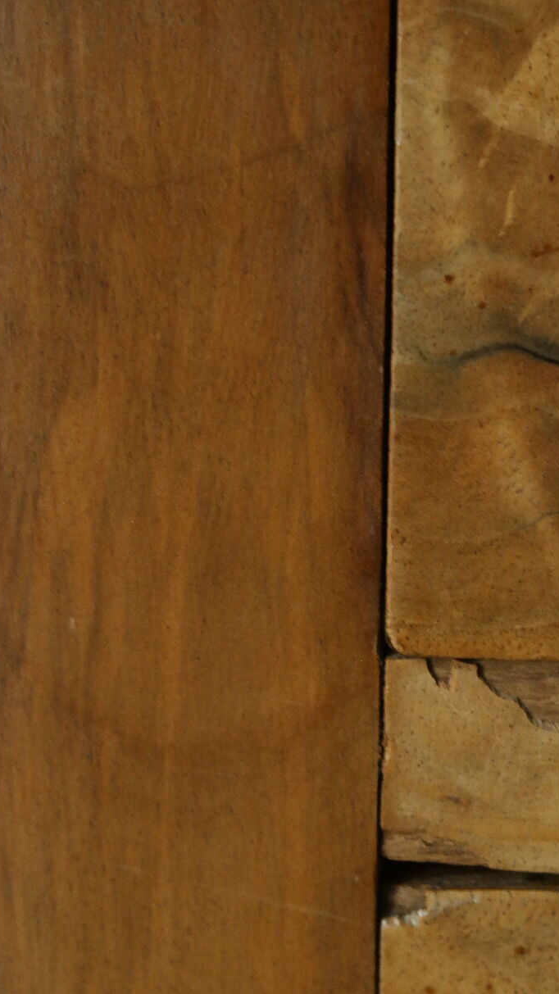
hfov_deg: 11.8
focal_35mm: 103
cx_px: 332
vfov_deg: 20.8
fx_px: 2715
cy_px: 491
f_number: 5.6
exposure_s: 1/30
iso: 1600
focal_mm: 45
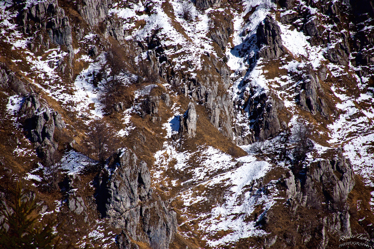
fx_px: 2181
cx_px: 187
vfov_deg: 6.5
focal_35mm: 210
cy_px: 124
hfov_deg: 9.8
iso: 100
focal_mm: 140
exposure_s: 1/800
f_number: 5.6
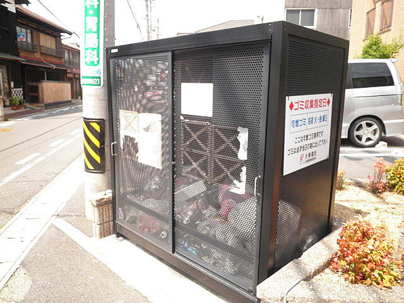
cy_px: 152
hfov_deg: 67.3
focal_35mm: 26
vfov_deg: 53.1
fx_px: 303
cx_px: 202
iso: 64
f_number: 2.8
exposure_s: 1/250
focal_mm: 4.7
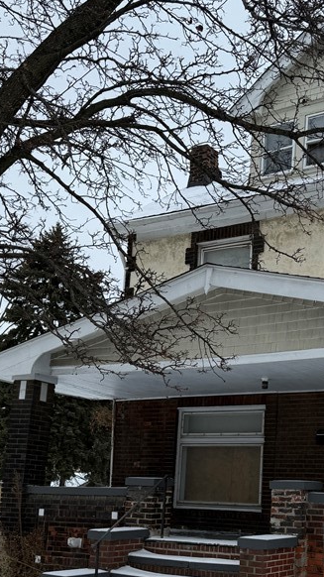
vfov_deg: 43.7
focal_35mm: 46
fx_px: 703
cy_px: 404
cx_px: 256
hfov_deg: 25.5
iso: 80
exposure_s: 1/1250
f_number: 1.78
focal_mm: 6.76
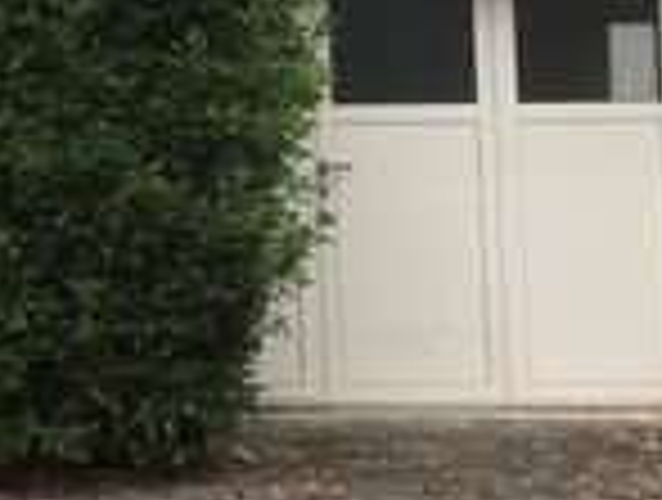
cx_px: -387
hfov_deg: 15.6
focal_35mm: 114
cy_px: 0
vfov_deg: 12.9
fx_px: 2185
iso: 20
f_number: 1.8
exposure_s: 1/539
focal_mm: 3.99
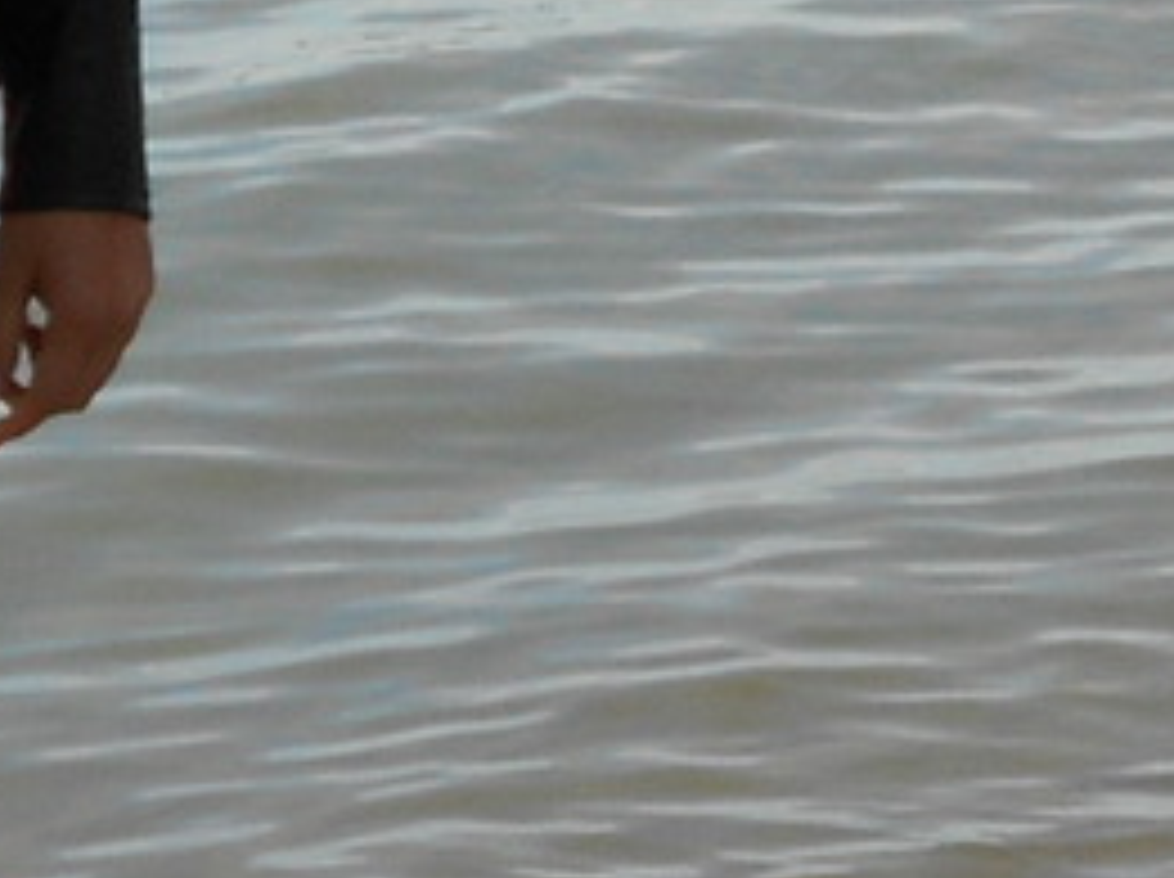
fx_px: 10398
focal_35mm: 307
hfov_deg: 6.4
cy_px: -225
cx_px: 1732
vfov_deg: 4.8
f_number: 4.5
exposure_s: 1/200
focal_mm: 8.8
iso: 80
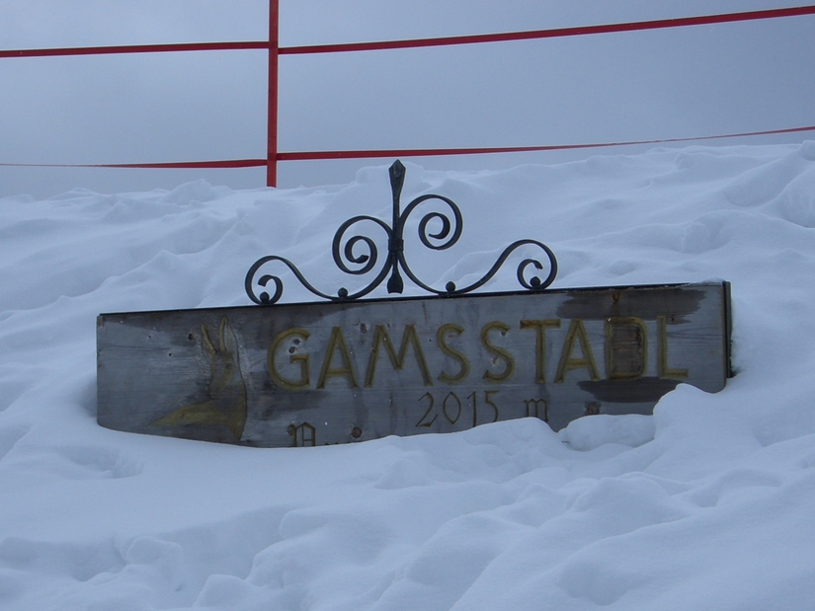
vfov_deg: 15.1
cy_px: 368
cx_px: 444
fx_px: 2308
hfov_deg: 20.0
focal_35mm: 98
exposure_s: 1/800
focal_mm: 12.8
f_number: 6.5
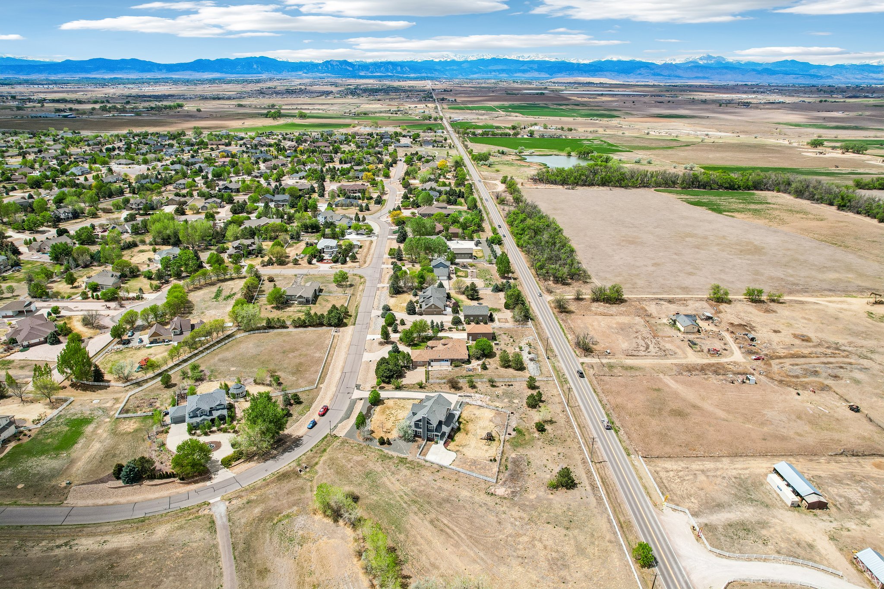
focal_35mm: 22
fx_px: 540
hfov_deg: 78.6
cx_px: 442
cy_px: 294
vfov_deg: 57.2
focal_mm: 8.4
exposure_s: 1/2500
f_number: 2.8
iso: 120
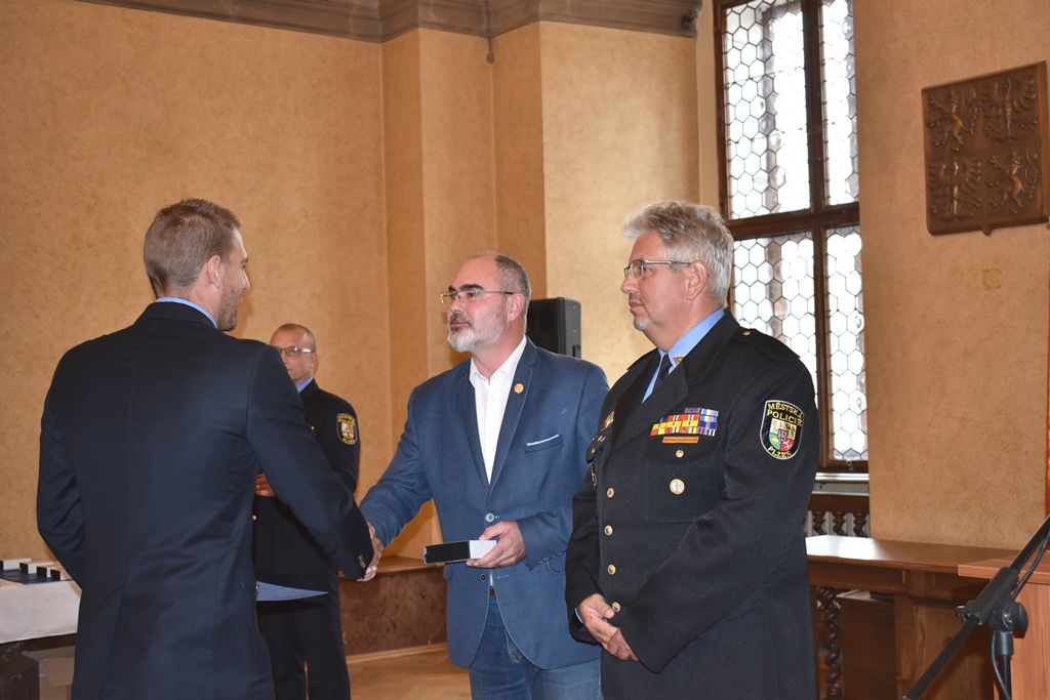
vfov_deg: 28.1
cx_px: 525
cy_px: 350
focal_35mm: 48
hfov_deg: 41.1
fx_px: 1400
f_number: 4.5
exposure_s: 1/60
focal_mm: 32
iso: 450
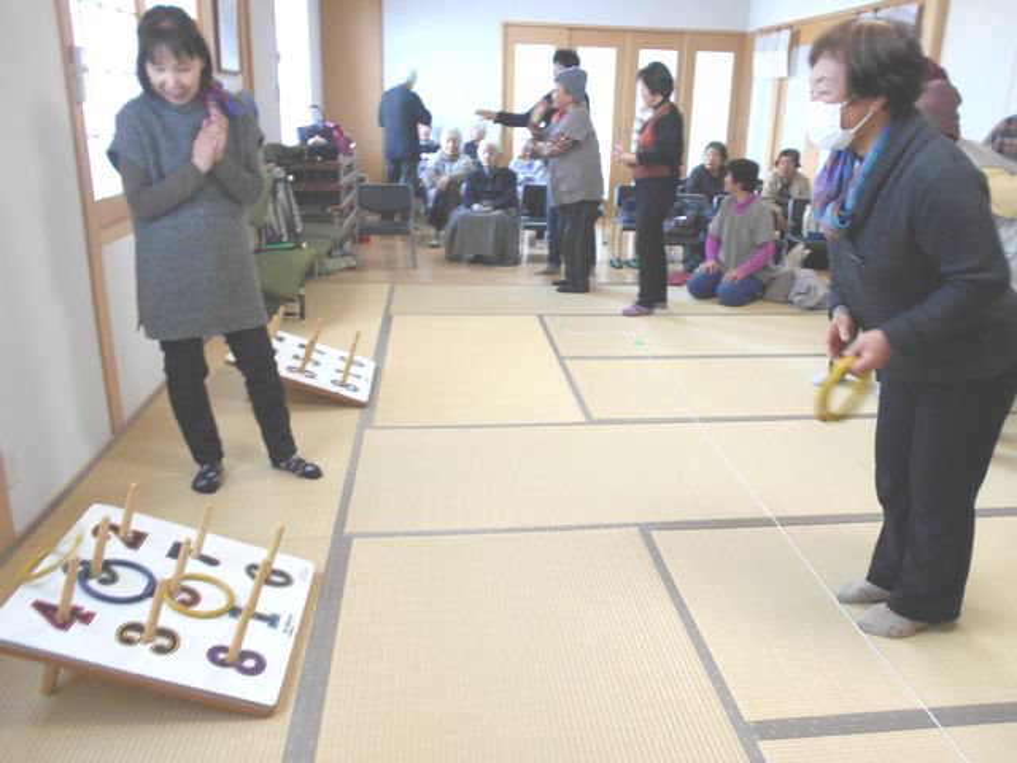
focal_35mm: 26
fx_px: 764
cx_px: 508
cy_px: 382
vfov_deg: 53.1
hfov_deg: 67.3
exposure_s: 1/30
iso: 200
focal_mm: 4.6
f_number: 3.2
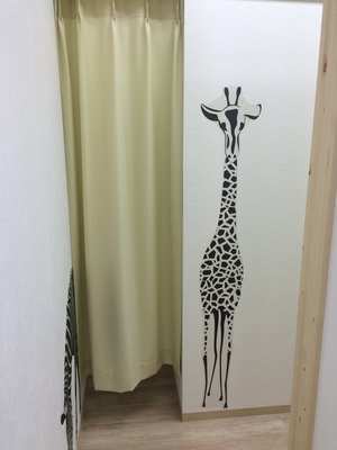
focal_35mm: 29
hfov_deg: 48.2
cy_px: 225
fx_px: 376
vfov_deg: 61.7
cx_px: 168
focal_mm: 4.15
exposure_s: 1/30
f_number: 2.2
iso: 32
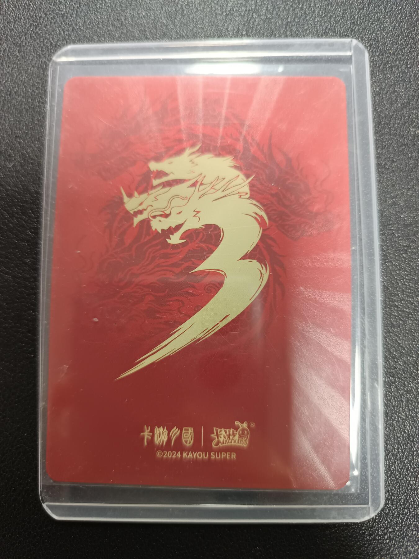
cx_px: 210
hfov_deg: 56.8
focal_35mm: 24
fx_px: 387
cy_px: 280
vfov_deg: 71.6
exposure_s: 1/25
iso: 992
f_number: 1.7
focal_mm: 5.31
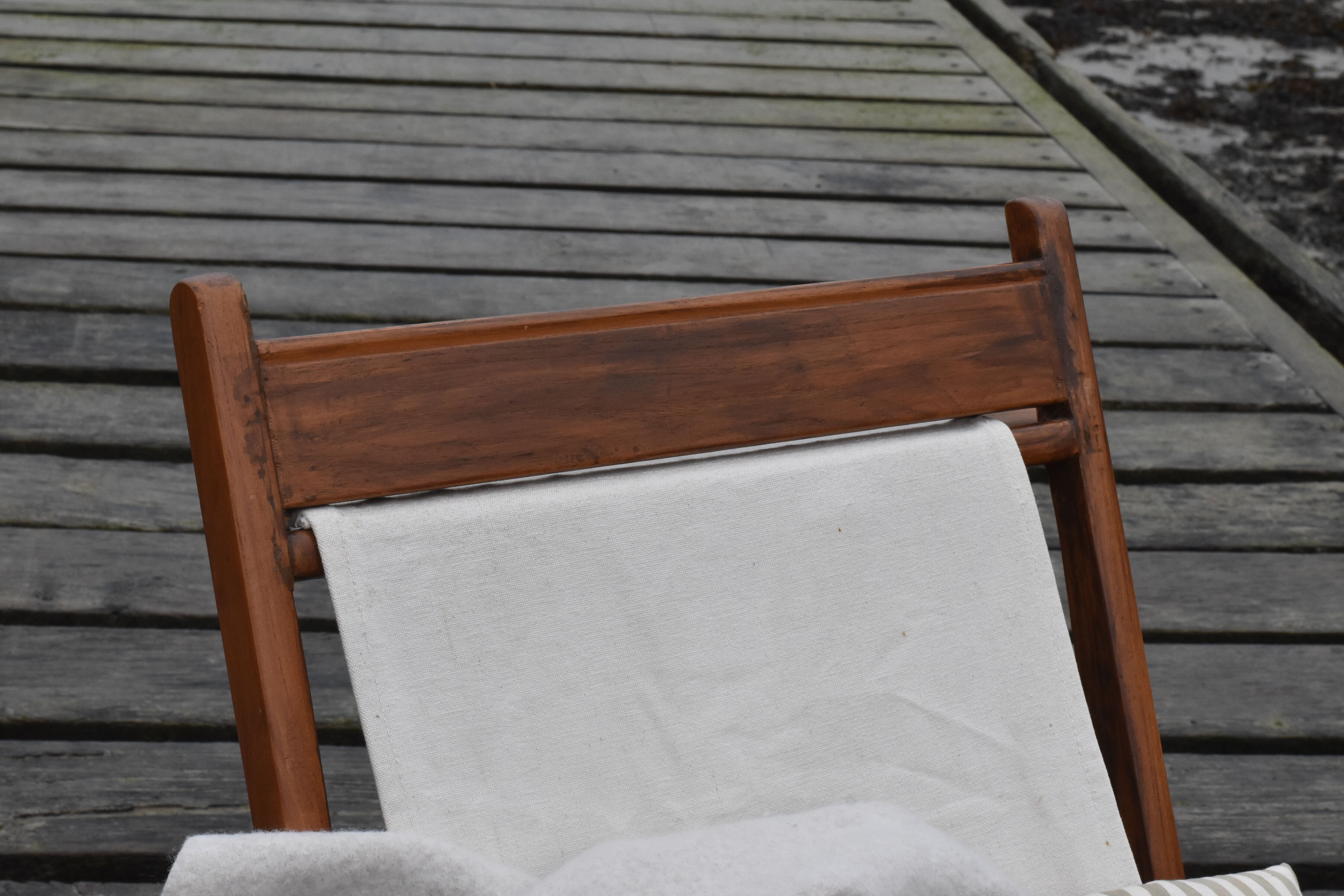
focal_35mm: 76
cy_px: 454
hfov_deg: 26.6
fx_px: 2837
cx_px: 680
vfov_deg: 17.9
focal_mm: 50
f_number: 16
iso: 1250
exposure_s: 1/250
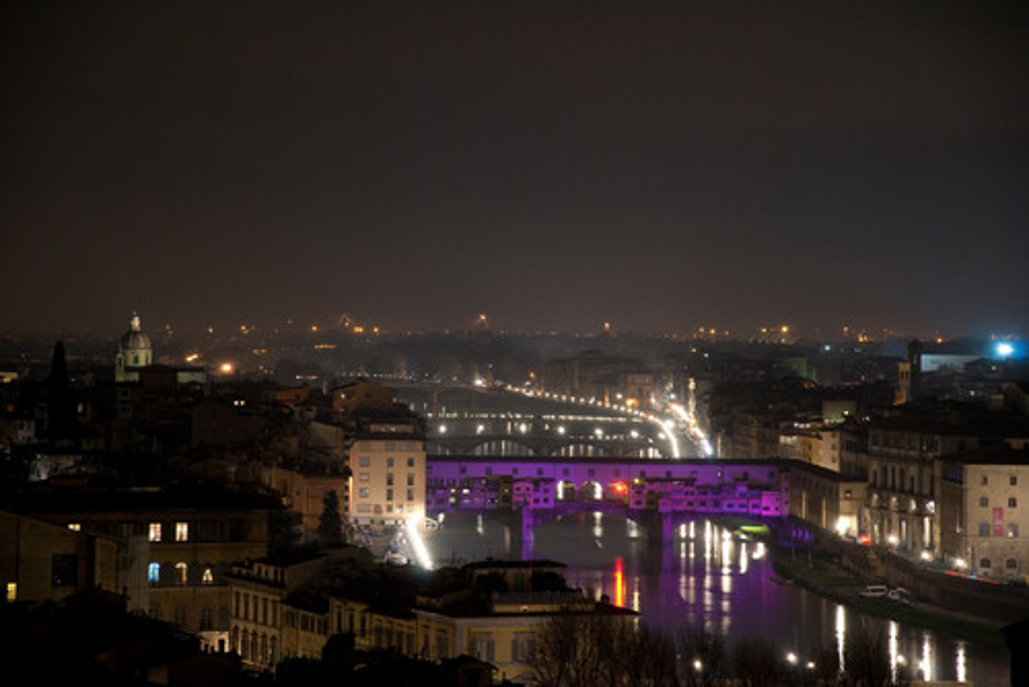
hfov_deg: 14.9
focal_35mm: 138
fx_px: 3947
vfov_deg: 10.0
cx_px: 514
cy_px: 344
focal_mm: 92
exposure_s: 2.5
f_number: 5.6
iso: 200
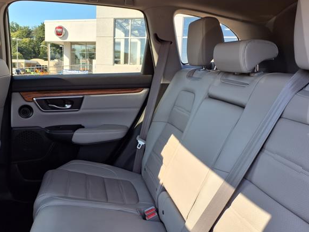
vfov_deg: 46.8
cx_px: 139
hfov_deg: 59.8
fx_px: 268
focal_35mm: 30
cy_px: 122
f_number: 1.9
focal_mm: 3.58
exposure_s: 1/175
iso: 40
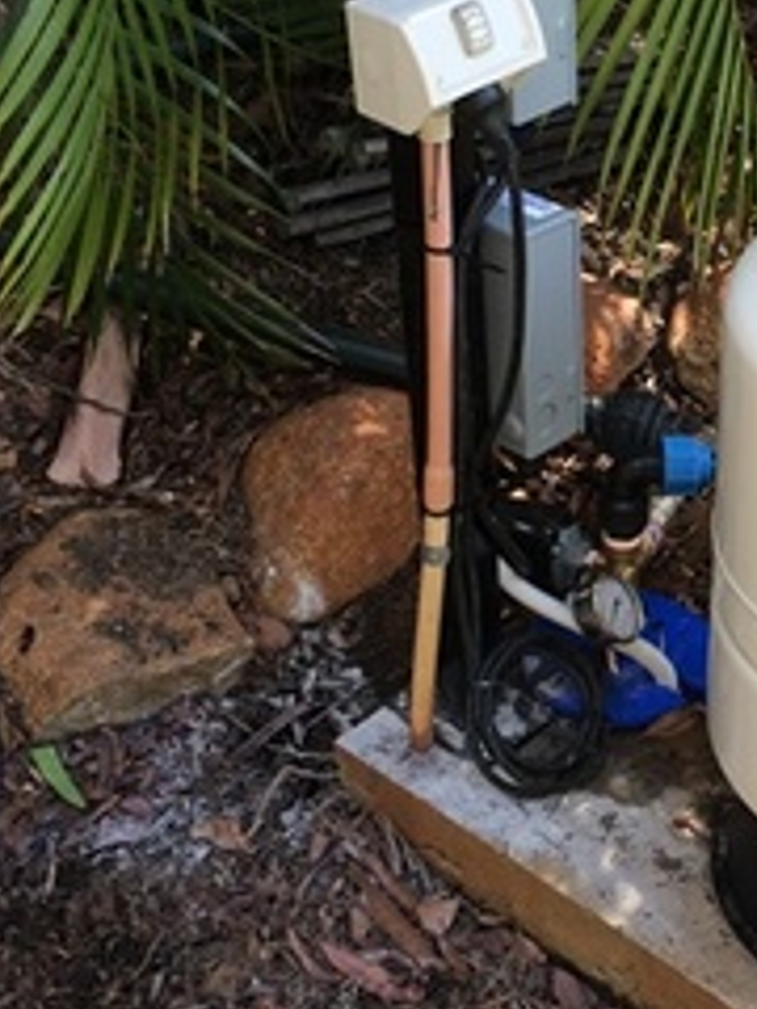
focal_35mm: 66
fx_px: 1924
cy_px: 519
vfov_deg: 29.4
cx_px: 715
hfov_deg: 21.6
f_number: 2.2
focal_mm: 4.15
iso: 32
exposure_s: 1/182
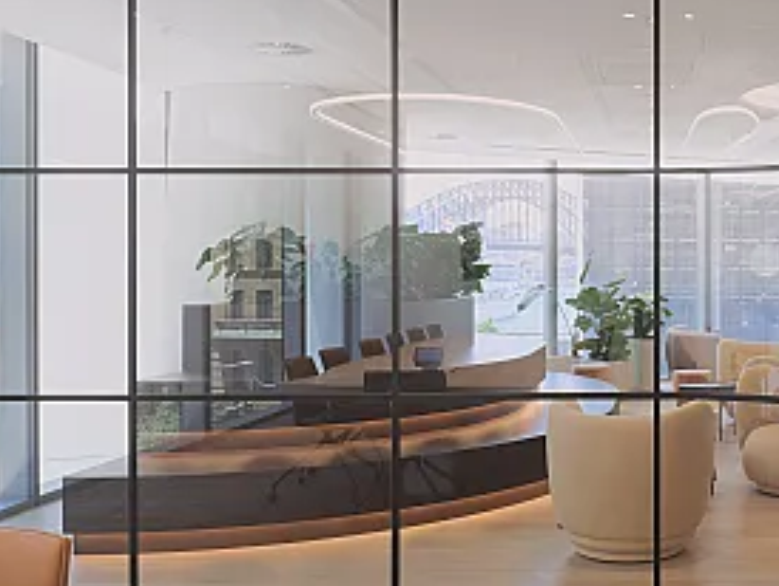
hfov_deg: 40.7
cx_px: 725
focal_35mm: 42
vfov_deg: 34.4
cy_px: 270
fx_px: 946
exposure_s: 1/8
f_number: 11
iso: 100
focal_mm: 23
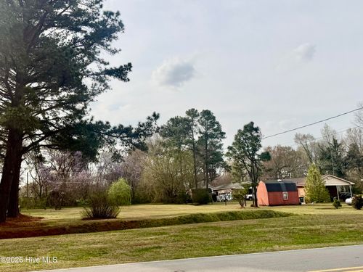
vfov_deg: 56.8
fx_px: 252
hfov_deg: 71.6
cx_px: 182
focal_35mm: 24
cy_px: 136
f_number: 1.78
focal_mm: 6.76
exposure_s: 1/8130
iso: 80
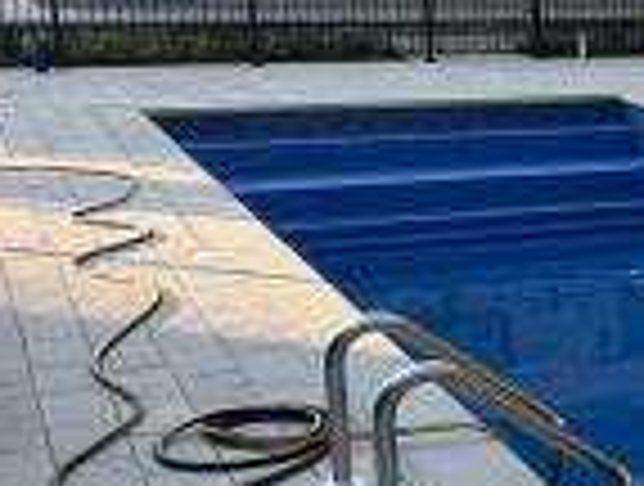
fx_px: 1772
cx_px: 1040
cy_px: 340
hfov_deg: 17.8
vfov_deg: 15.6
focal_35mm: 95
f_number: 2.2
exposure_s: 1/60
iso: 32
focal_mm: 4.15
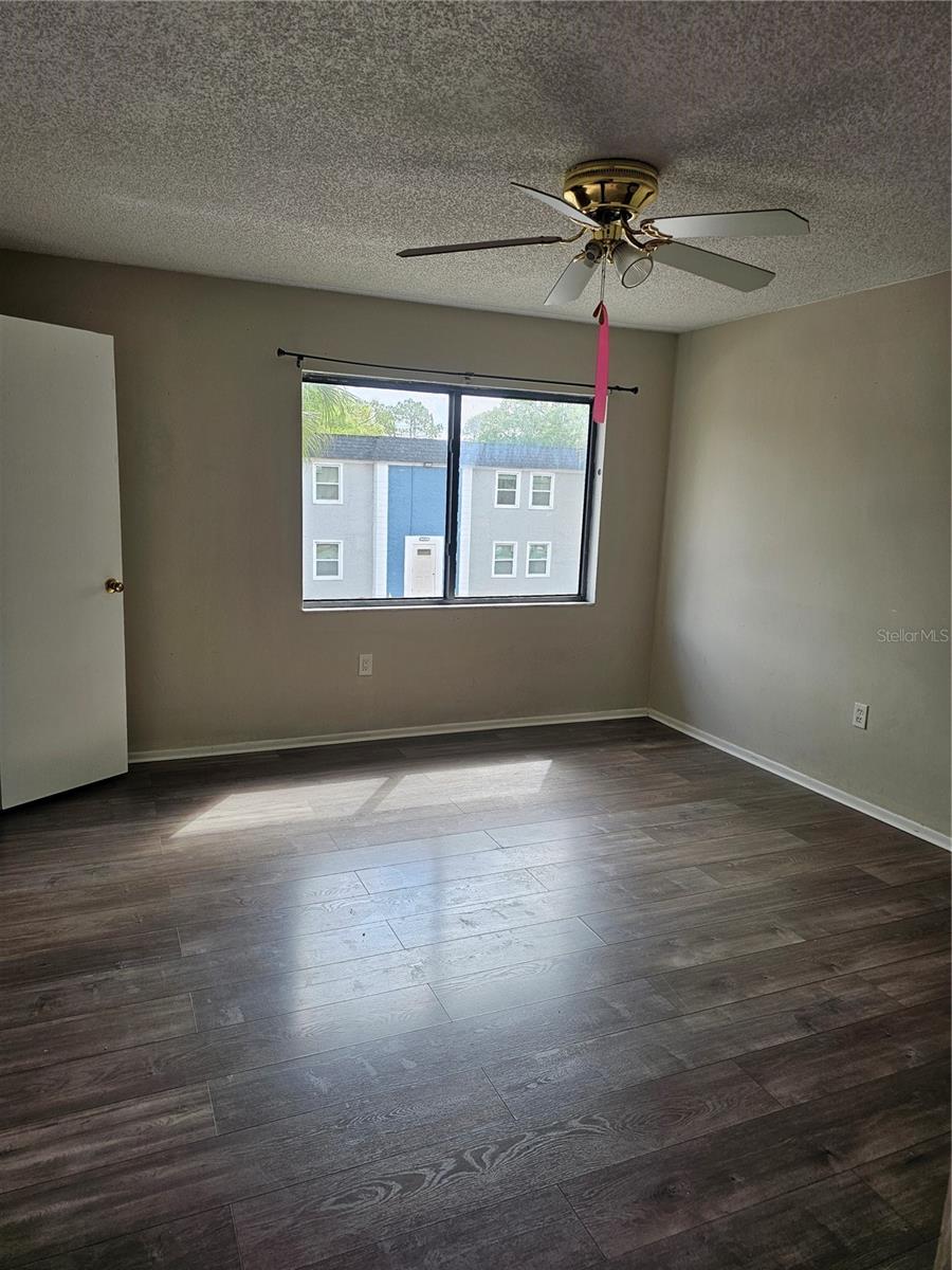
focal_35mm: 23
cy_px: 635
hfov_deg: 58.9
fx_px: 843
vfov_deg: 73.9
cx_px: 476
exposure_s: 1/207
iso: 32
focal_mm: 6.3
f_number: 1.7
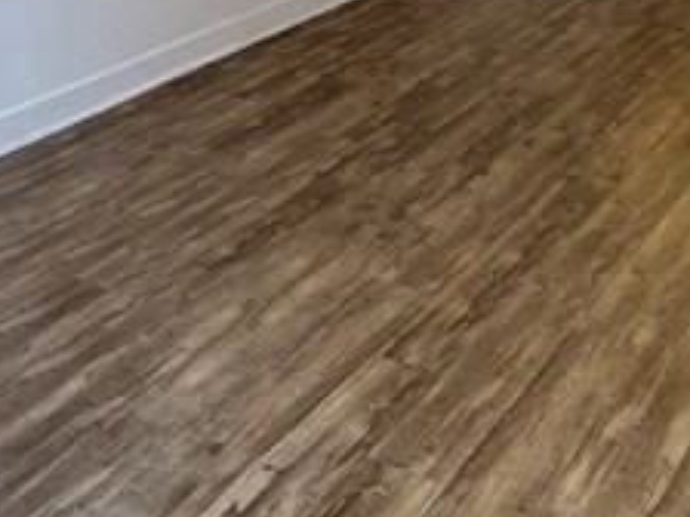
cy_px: -292
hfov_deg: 29.1
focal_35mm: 64
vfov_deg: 19.5
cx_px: 74
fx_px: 1276
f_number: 2.2
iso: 160
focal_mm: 2.22
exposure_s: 1/120
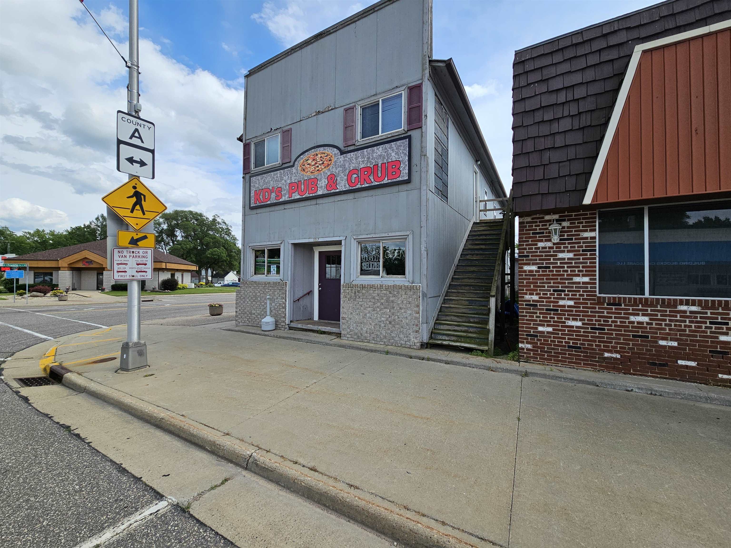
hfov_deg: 106.2
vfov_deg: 89.9
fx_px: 275
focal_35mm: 13
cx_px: 366
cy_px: 274
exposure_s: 1/2000
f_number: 2.2
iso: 50
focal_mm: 2.2
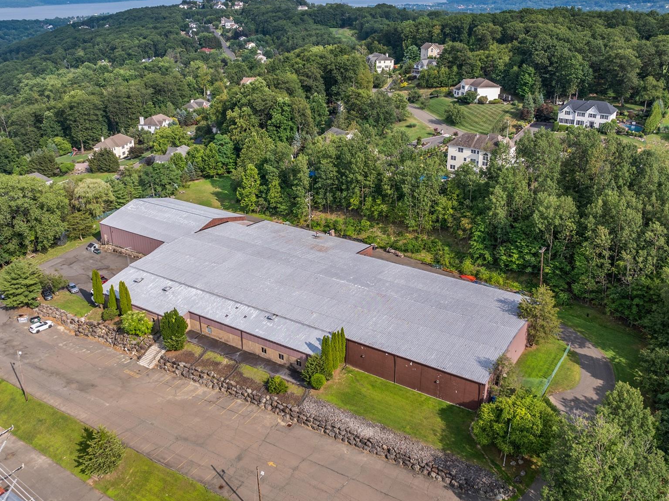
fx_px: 618
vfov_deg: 44.1
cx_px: 321
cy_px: 244
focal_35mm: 32
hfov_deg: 56.8
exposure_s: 1/1250
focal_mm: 12.29
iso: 100
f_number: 2.8
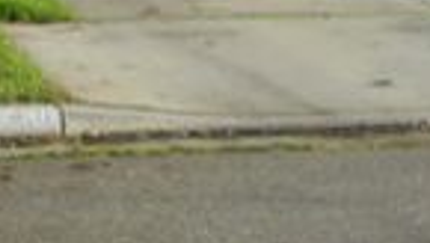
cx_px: -261
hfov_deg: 12.5
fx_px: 1838
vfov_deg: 7.3
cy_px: -230
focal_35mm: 161
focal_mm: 7.7
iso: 80
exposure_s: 1/400
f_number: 4.2
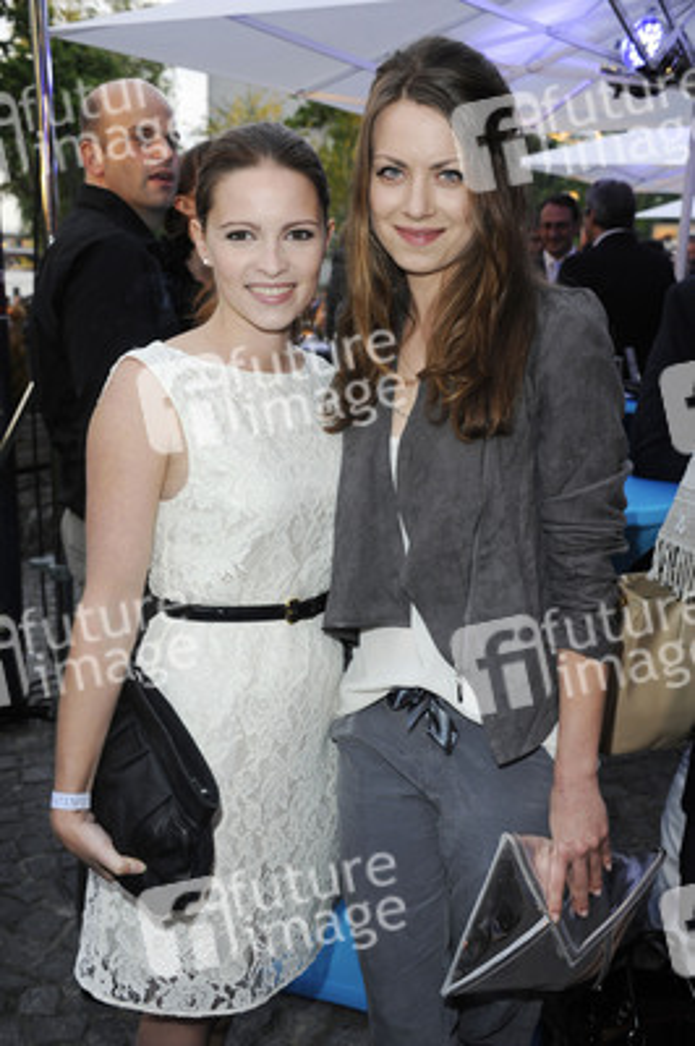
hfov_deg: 36.8
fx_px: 1044
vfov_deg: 53.2
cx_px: 348
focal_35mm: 36
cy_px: 523
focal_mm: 36
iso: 640
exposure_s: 1/125
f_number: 5.6
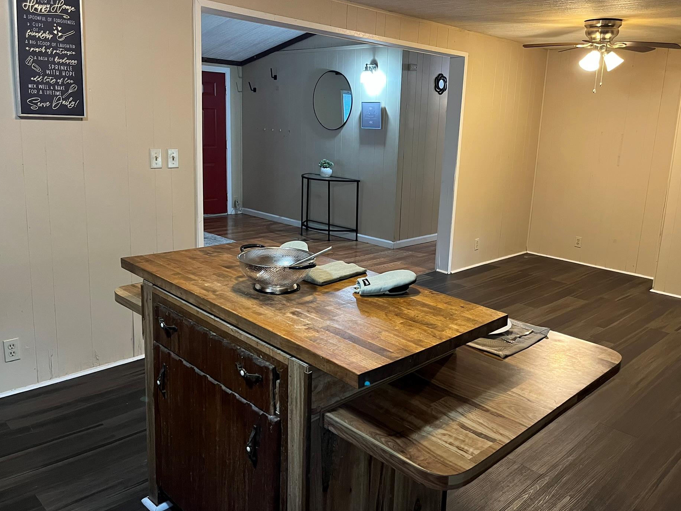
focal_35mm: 29
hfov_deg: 61.6
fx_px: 571
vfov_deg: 48.2
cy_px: 230
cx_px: 362
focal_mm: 5.1
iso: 400
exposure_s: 1/60
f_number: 1.6
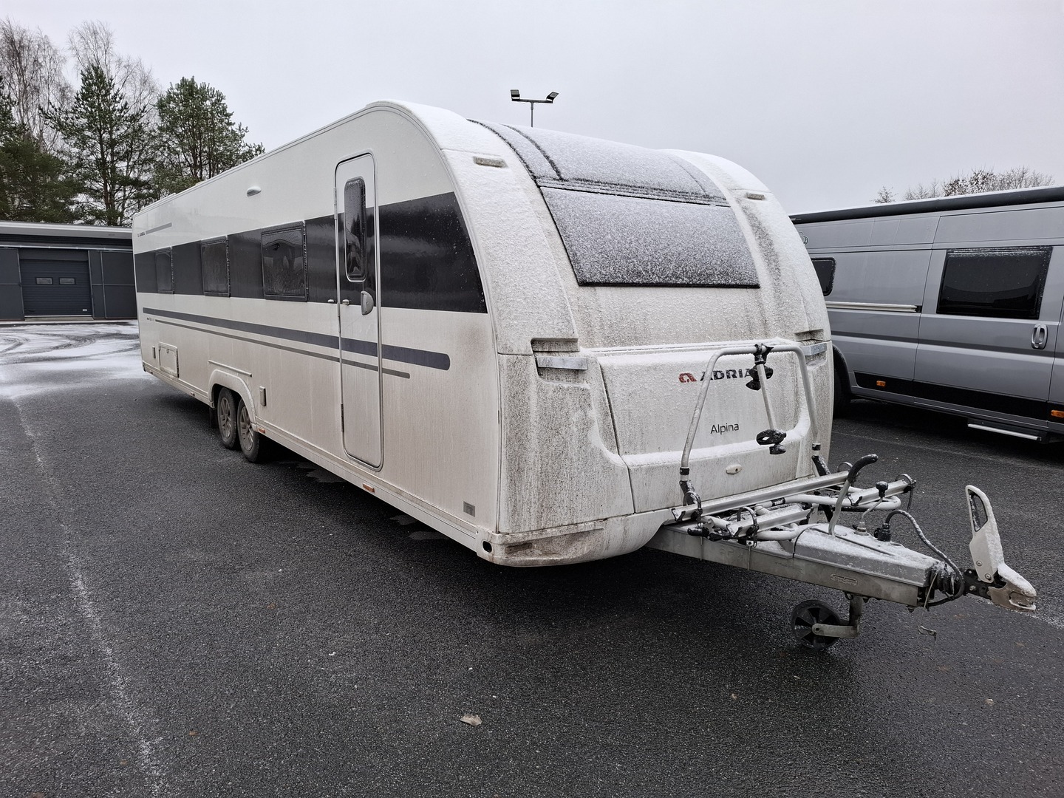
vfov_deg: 58.9
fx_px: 707
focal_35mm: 23
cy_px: 399
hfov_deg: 73.9
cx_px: 532
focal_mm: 5.54
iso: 50
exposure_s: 1/100
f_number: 1.8
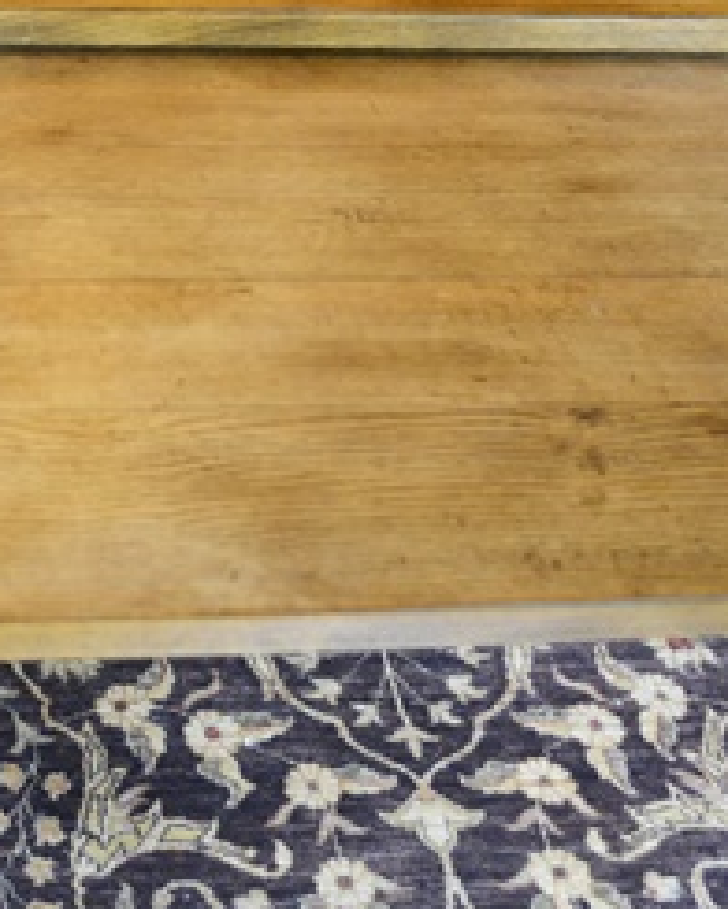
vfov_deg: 29.8
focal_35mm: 62
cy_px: 178
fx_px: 1670
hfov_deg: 23.7
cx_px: 26
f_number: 4
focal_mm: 18
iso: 800
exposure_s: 1/60
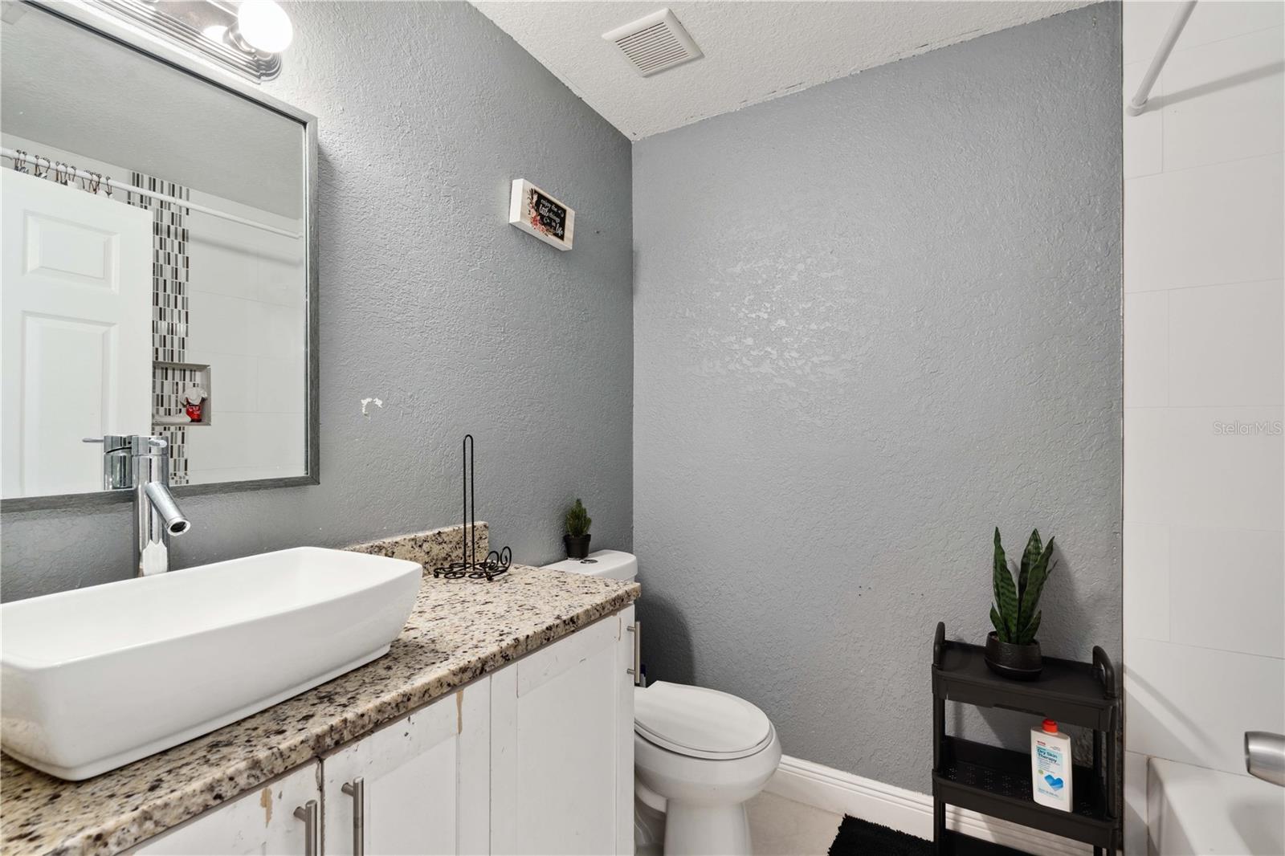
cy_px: 428
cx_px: 642
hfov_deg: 96.7
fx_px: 571
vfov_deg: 73.7
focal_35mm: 16
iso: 250
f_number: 8
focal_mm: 16
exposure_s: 1/2.5
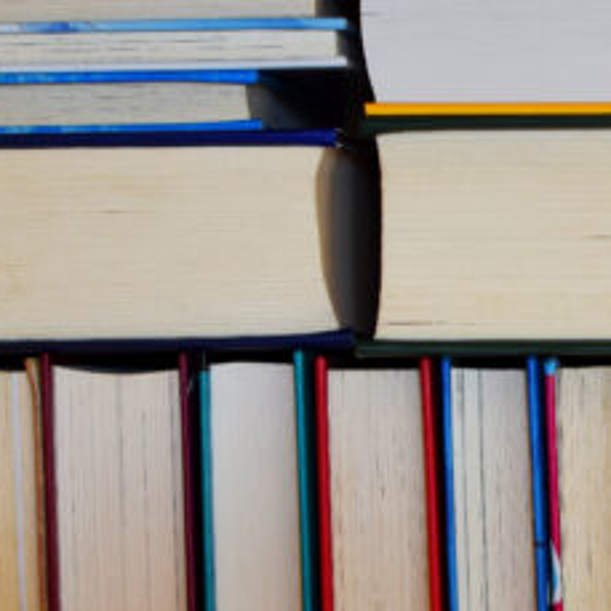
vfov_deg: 11.6
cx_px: 752
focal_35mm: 149
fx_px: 2984
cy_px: 534
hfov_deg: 11.4
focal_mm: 35
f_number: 9
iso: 200
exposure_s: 1/4
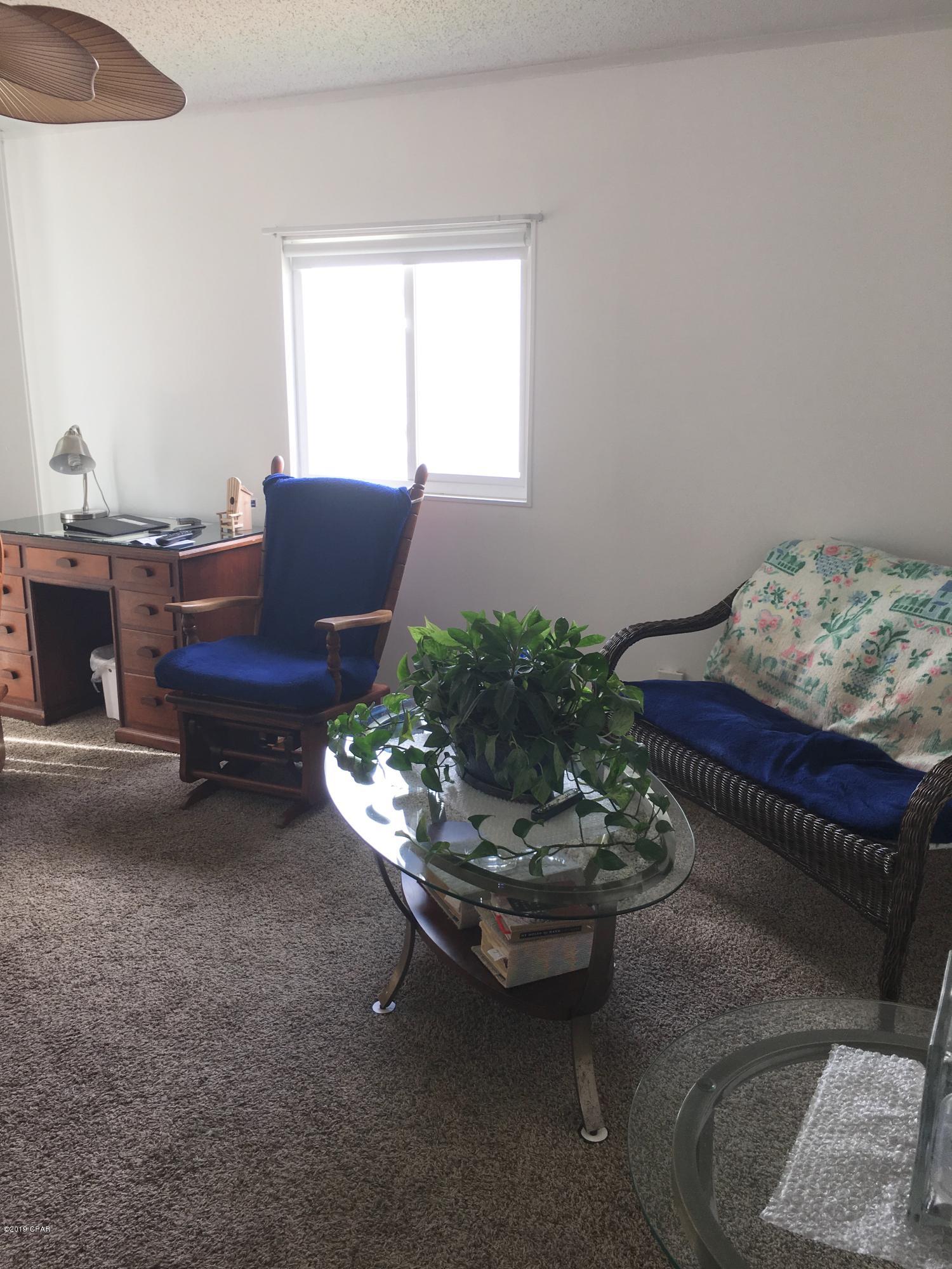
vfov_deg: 61.7
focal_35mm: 29
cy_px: 634
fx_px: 1063
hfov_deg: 48.2
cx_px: 476
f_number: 2.2
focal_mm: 4.15
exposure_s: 1/40
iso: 25
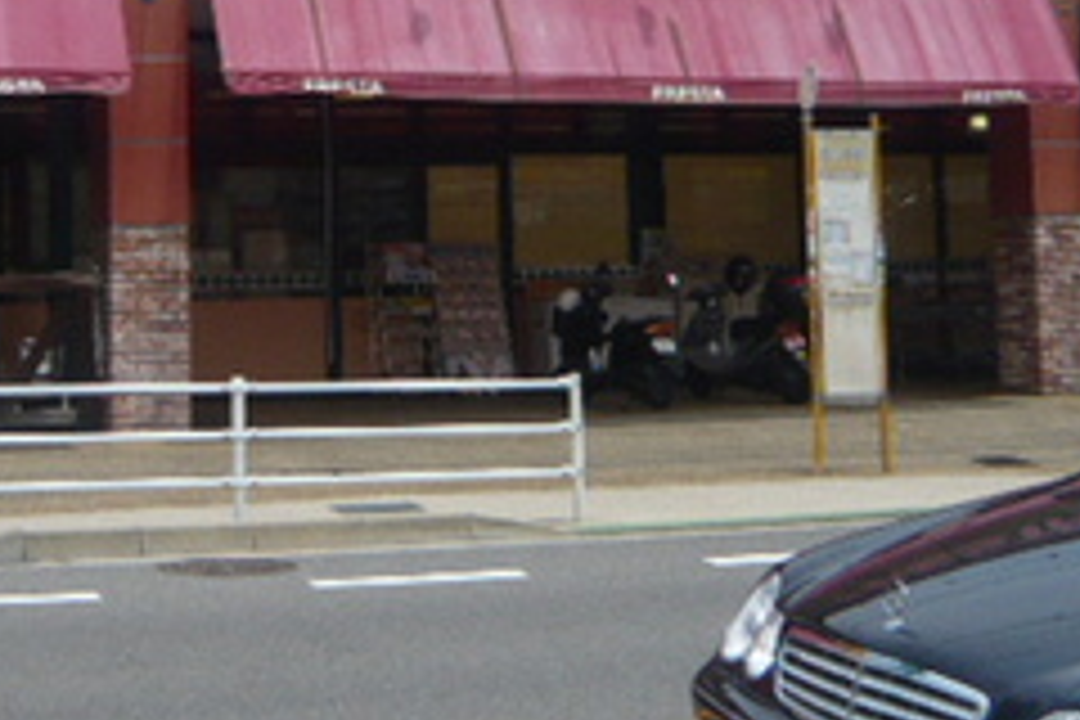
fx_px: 2040
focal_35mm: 68
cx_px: 297
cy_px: 50
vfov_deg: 19.6
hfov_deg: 29.3
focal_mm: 4.6
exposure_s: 1/200
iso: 100
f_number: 8
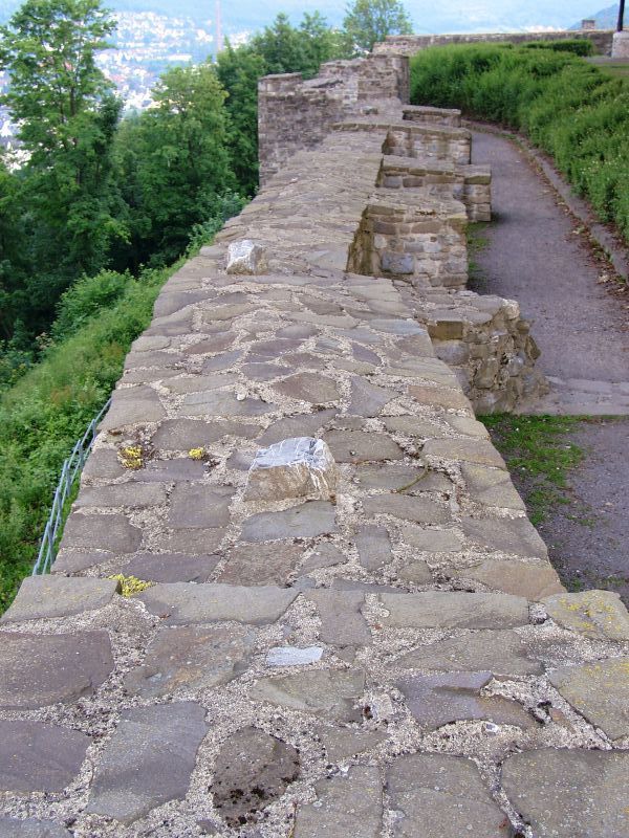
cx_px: 314
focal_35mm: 45
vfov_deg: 42.1
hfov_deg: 32.2
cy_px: 419
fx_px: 1090
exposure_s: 1/120
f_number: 2.8
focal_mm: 9.29
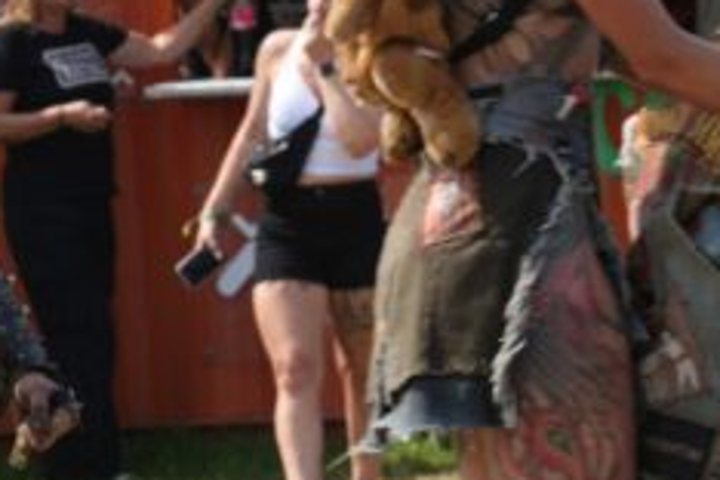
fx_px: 6879
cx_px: 843
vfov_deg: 4.0
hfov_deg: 6.0
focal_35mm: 344
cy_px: 526
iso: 100
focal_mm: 70
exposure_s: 1/250
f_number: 5.6
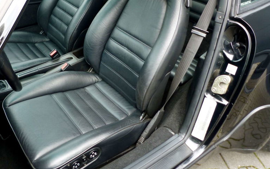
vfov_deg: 35.5
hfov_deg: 54.9
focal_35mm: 35
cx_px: 107
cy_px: 41
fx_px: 258
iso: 80
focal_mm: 4.5
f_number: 2.8
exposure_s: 1/60
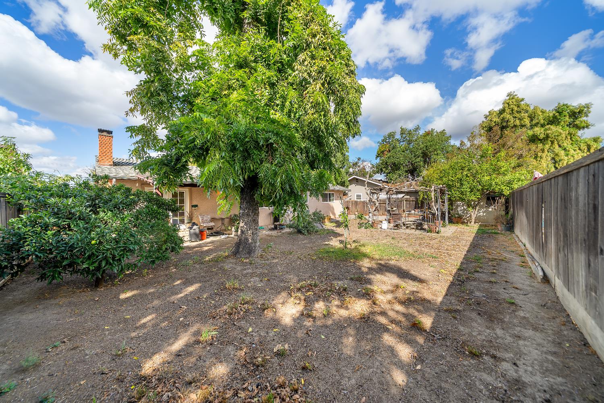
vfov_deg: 90.0
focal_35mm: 12
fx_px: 201
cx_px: 302
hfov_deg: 112.6
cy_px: 202
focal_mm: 12
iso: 100
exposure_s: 1/125
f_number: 5.6
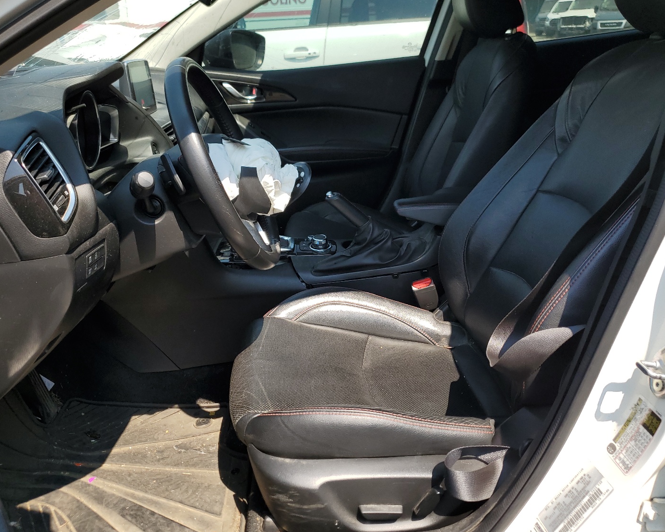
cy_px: 250
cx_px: 318
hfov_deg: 60.4
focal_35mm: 29
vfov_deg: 49.9
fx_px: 571
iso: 50
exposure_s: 1/1429
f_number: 1.5
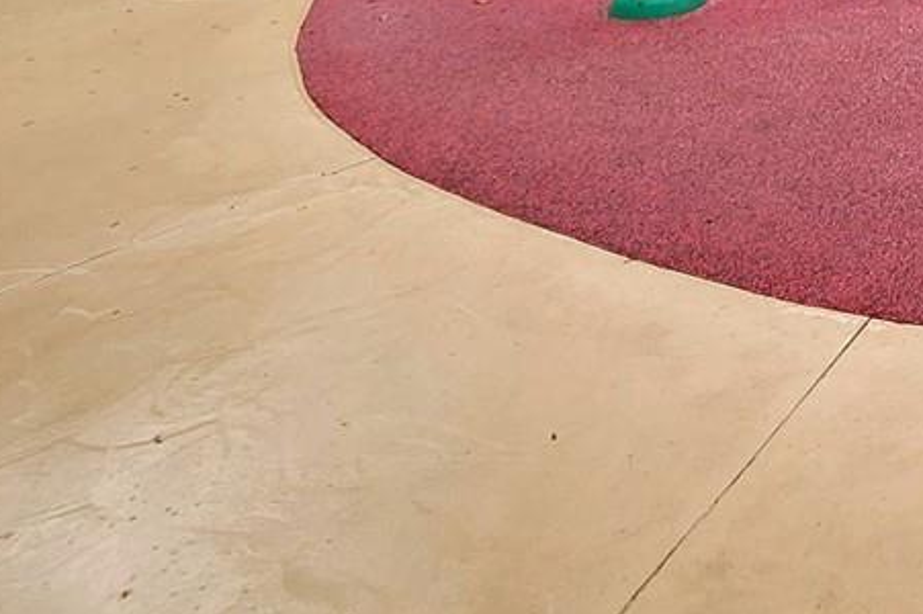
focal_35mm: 48
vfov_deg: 21.1
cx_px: 1525
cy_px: -430
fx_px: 1230
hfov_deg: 25.0
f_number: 2.2
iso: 50
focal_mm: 2.2
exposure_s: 1/1000
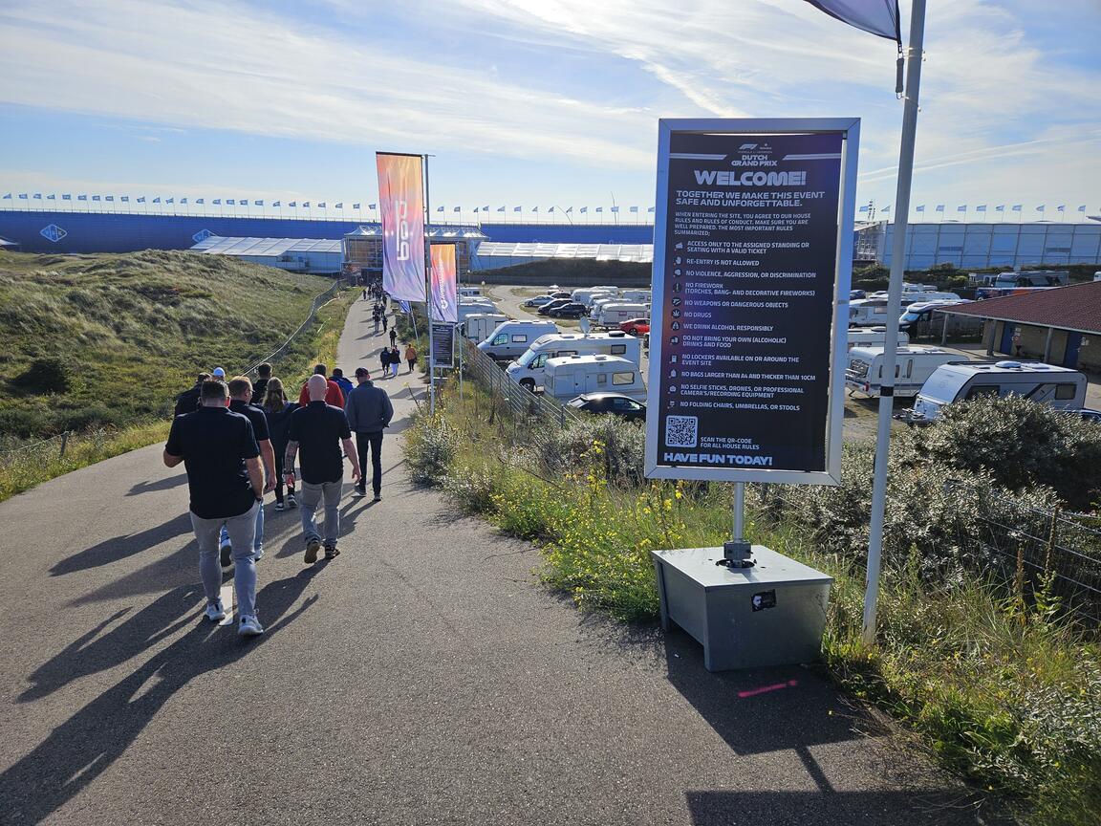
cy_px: 413
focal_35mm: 23
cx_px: 550
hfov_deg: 73.9
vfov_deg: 58.9
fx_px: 732
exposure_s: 1/2497
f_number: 1.8
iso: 25
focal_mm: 5.4
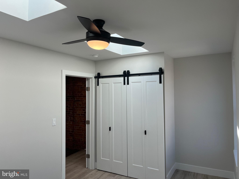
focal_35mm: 26
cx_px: 120
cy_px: 90
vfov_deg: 53.1
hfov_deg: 67.3
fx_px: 180
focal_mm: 5.1
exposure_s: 1/454
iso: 50
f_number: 1.6
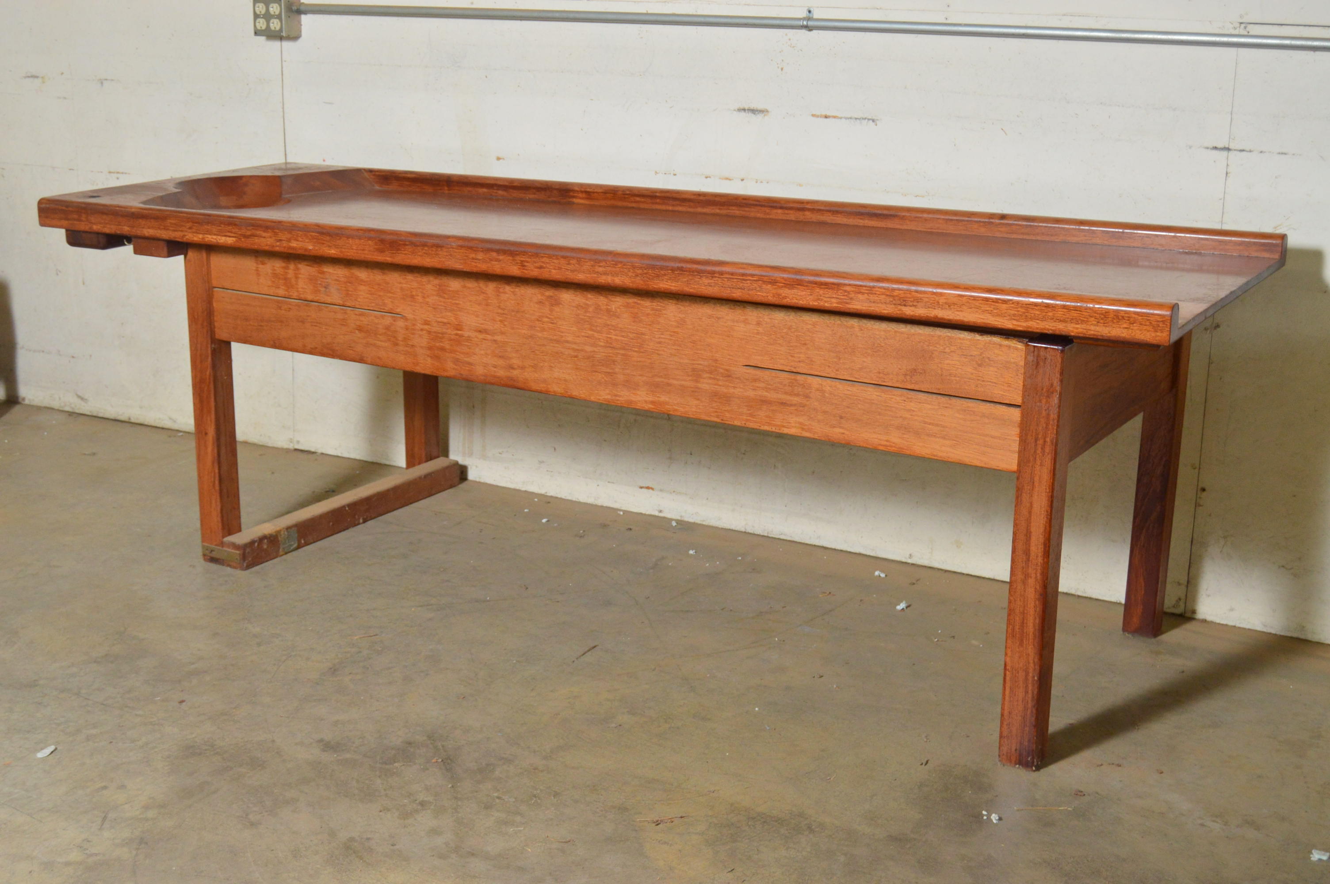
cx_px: 665
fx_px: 1716
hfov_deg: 42.4
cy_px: 442
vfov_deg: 28.9
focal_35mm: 46
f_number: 5.6
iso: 800
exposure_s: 1/60
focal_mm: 31
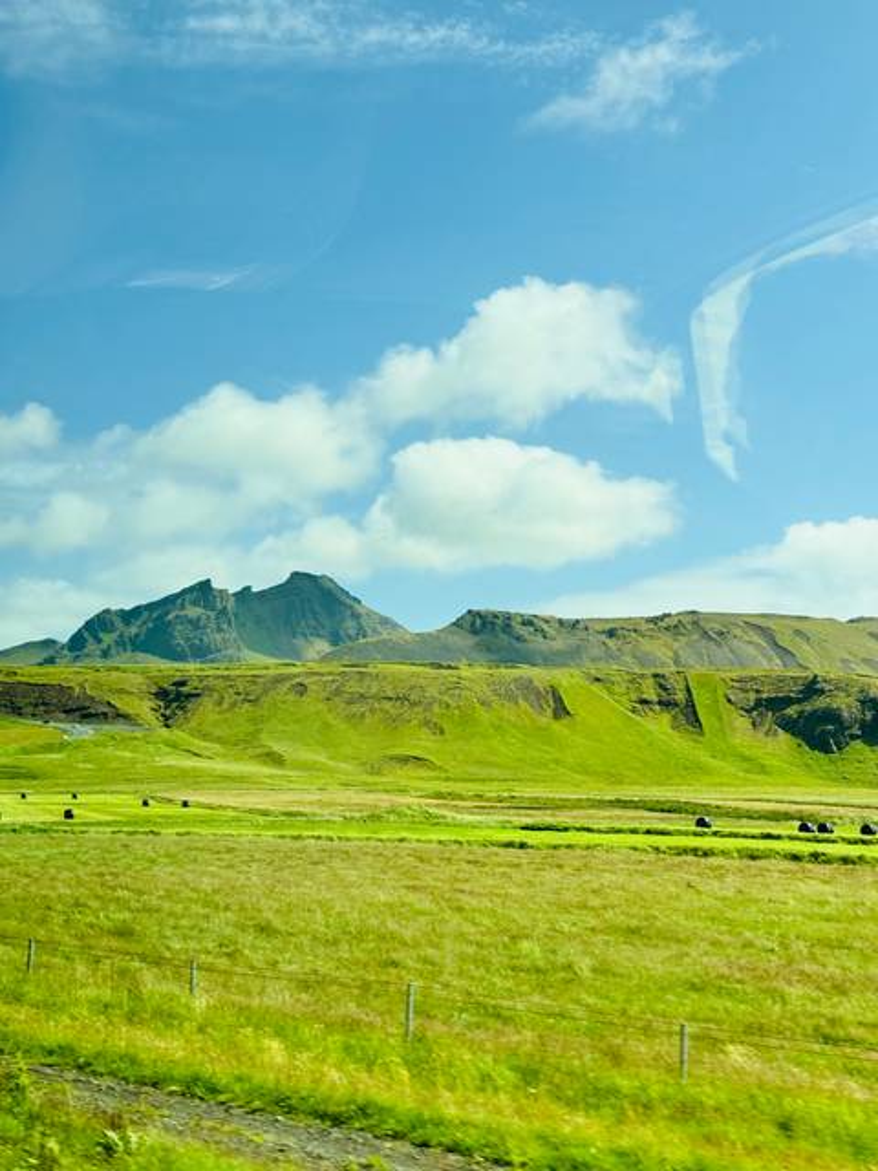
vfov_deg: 39.7
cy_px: 586
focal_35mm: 48
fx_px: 1623
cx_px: 439
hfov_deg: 30.3
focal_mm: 6.76
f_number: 1.78
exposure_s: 1/420
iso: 64
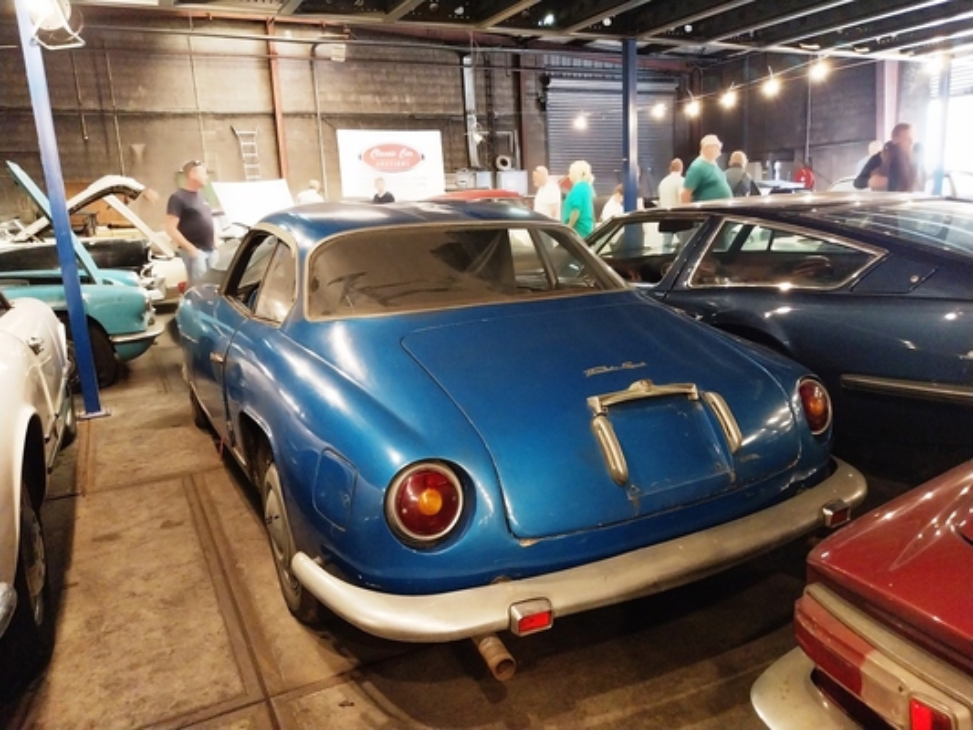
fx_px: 731
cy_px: 365
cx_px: 486
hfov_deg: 67.3
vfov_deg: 53.1
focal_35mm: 26
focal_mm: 4
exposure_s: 1/25
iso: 640
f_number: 1.8
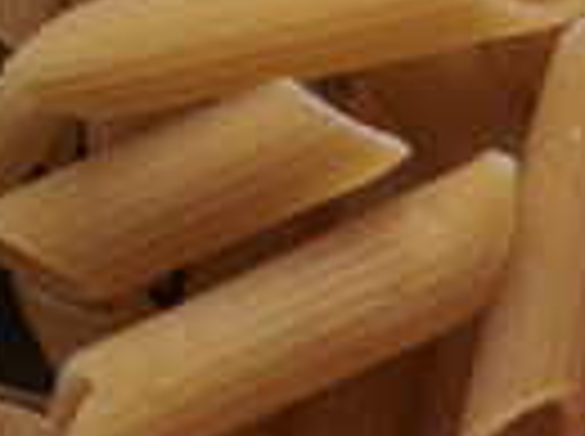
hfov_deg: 6.2
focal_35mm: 296
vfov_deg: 4.9
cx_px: 1768
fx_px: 4993
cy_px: 1038
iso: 160
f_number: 8
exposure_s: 1/100
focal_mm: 50
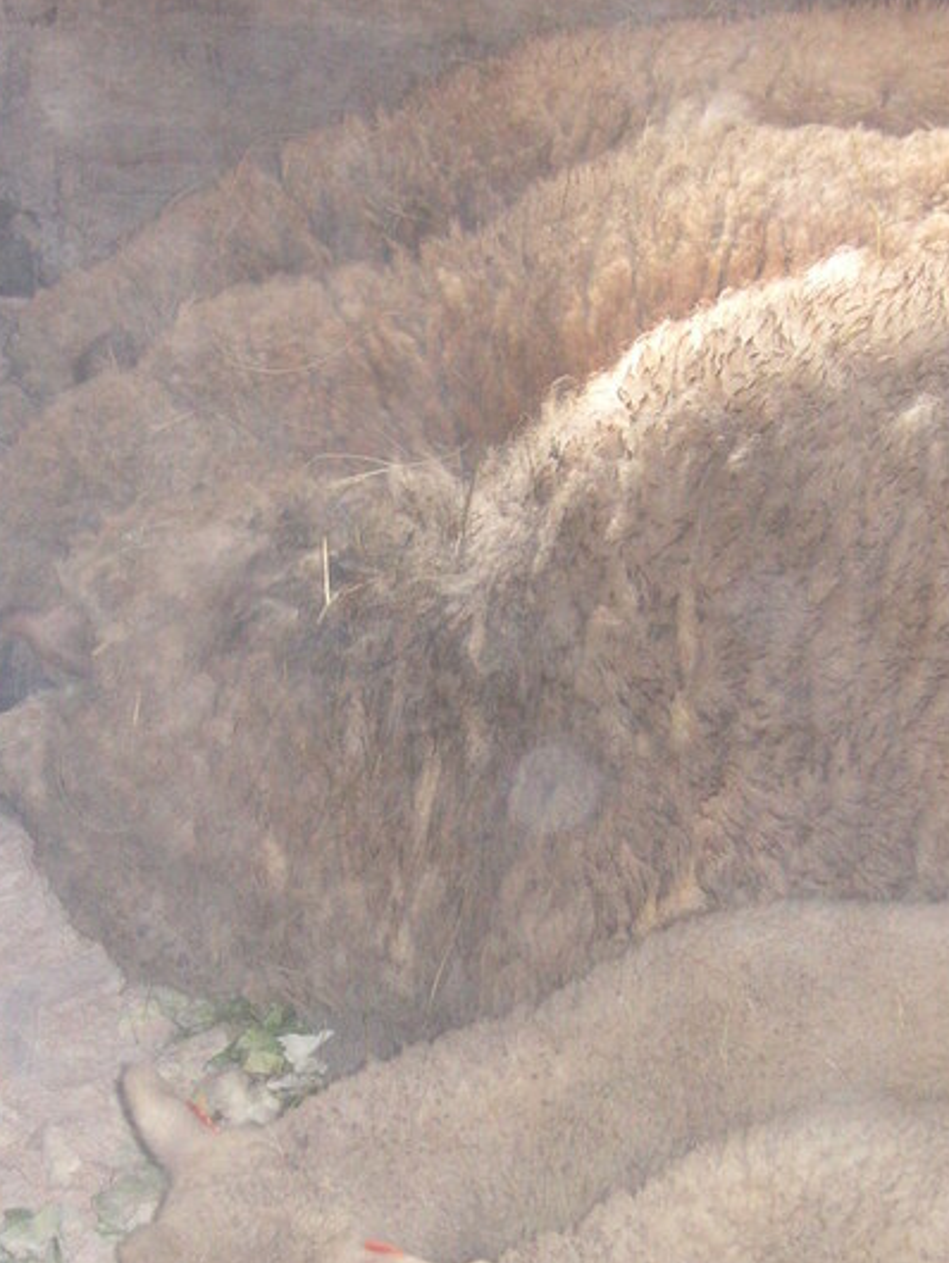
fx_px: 2922
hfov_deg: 18.4
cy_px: 813
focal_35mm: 80
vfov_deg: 24.3
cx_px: 546
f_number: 3.6
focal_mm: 8.9
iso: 160
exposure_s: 1/45
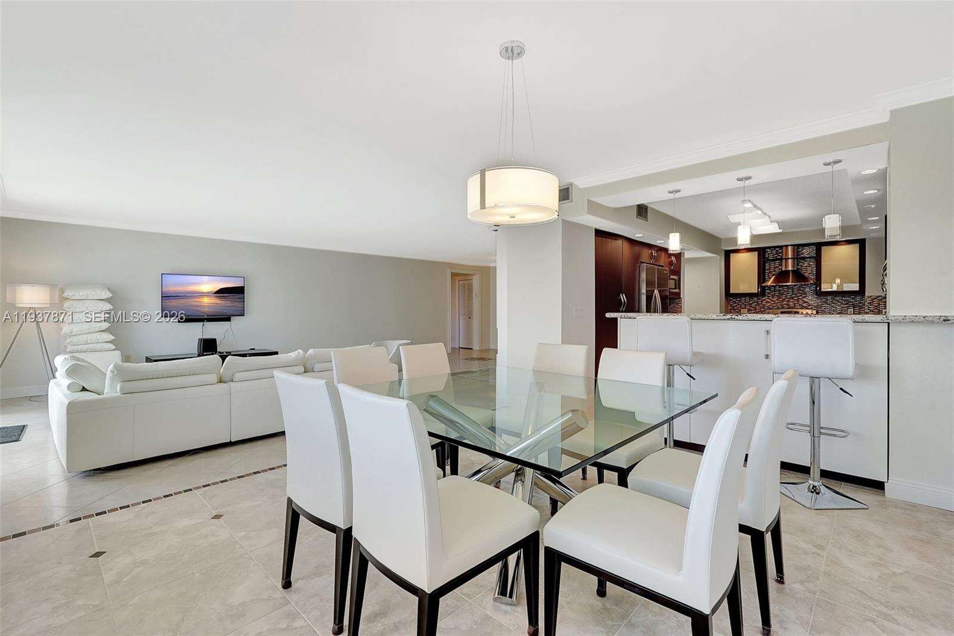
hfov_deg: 95.0
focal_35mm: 16
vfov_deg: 72.1
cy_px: 318
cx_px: 477
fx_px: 437
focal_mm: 16.5
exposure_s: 1/10
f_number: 13
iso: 640
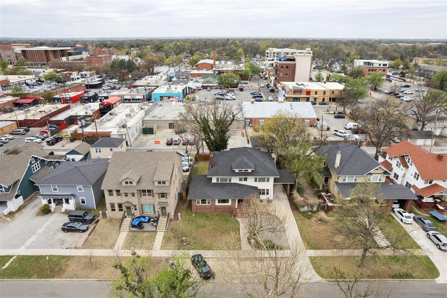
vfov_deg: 57.2
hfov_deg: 78.6
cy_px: 149
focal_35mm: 22
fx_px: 273
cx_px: 224
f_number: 2.8
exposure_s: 1/1250
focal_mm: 8.4
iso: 150
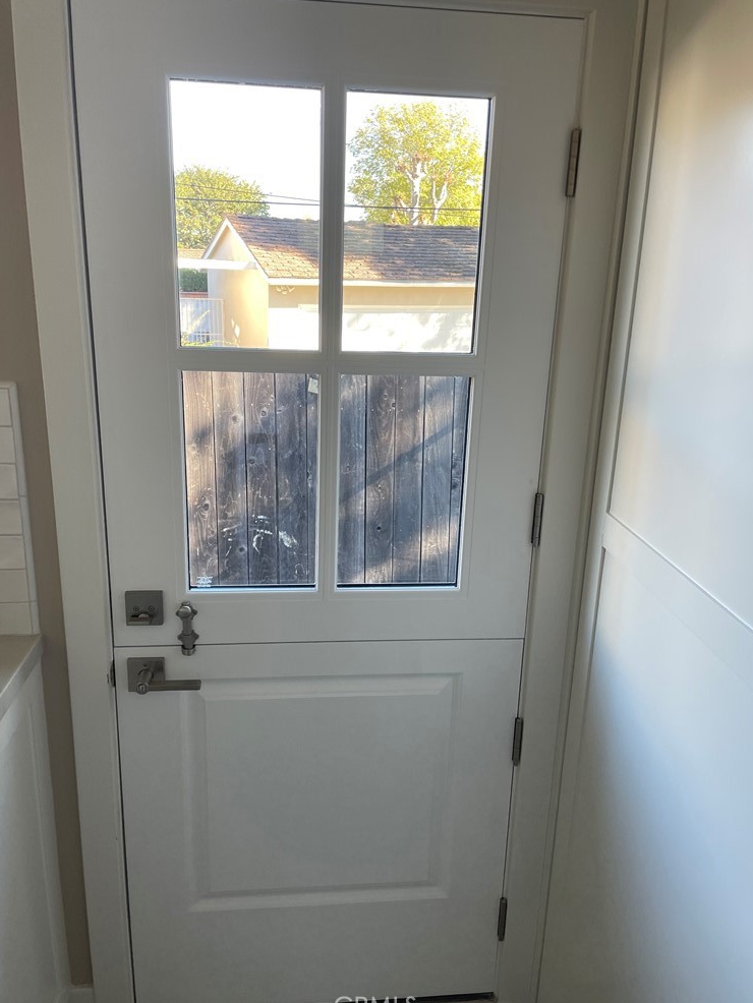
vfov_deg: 65.3
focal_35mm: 27
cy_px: 499
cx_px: 378
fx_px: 783
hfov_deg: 51.4
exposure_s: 1/121
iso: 50
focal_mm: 4.2
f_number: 1.6
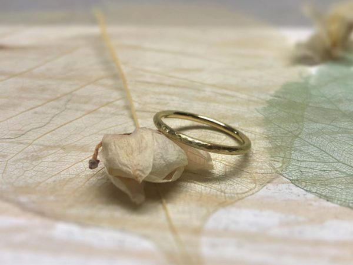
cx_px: 176
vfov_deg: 49.7
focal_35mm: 28
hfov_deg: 63.4
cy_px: 132
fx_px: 286
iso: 40
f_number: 1.8
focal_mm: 3.99
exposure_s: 1/100
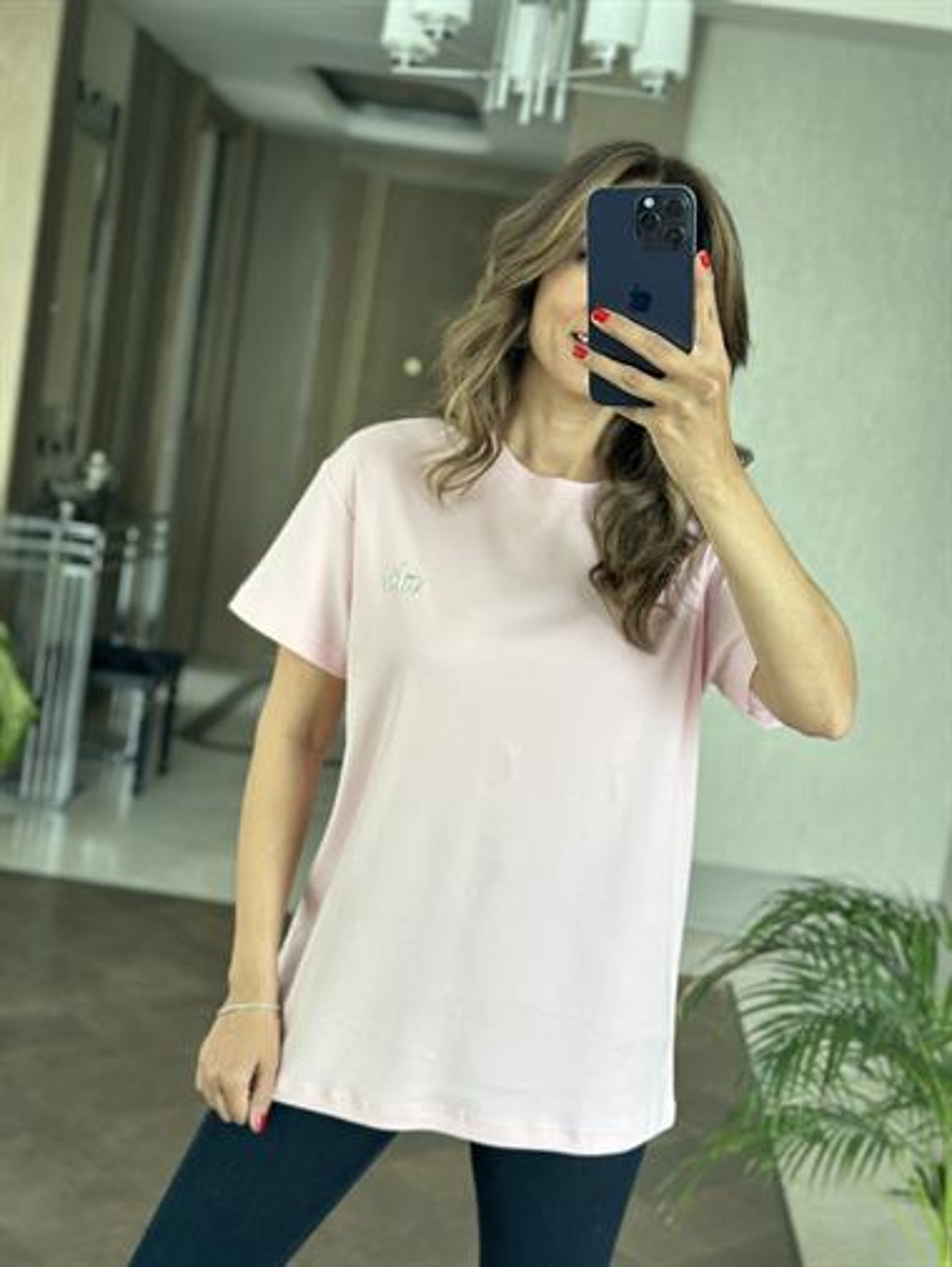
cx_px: 476
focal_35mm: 48
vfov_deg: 39.6
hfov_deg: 30.3
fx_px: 1759
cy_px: 634
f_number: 1.78
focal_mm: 6.86
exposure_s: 1/67
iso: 125
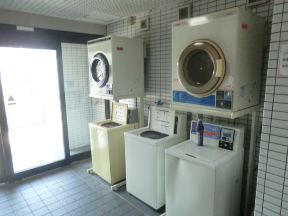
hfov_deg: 71.6
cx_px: 144
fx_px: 200
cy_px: 108
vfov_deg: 56.8
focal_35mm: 24
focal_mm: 4.3
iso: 500
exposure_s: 1/60
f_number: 3.2
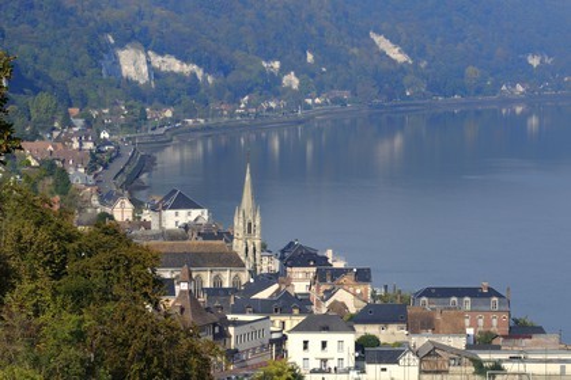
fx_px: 2458
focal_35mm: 155
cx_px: 286
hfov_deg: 13.2
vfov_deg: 8.9
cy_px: 190
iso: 200
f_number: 13
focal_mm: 155
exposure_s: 1/200
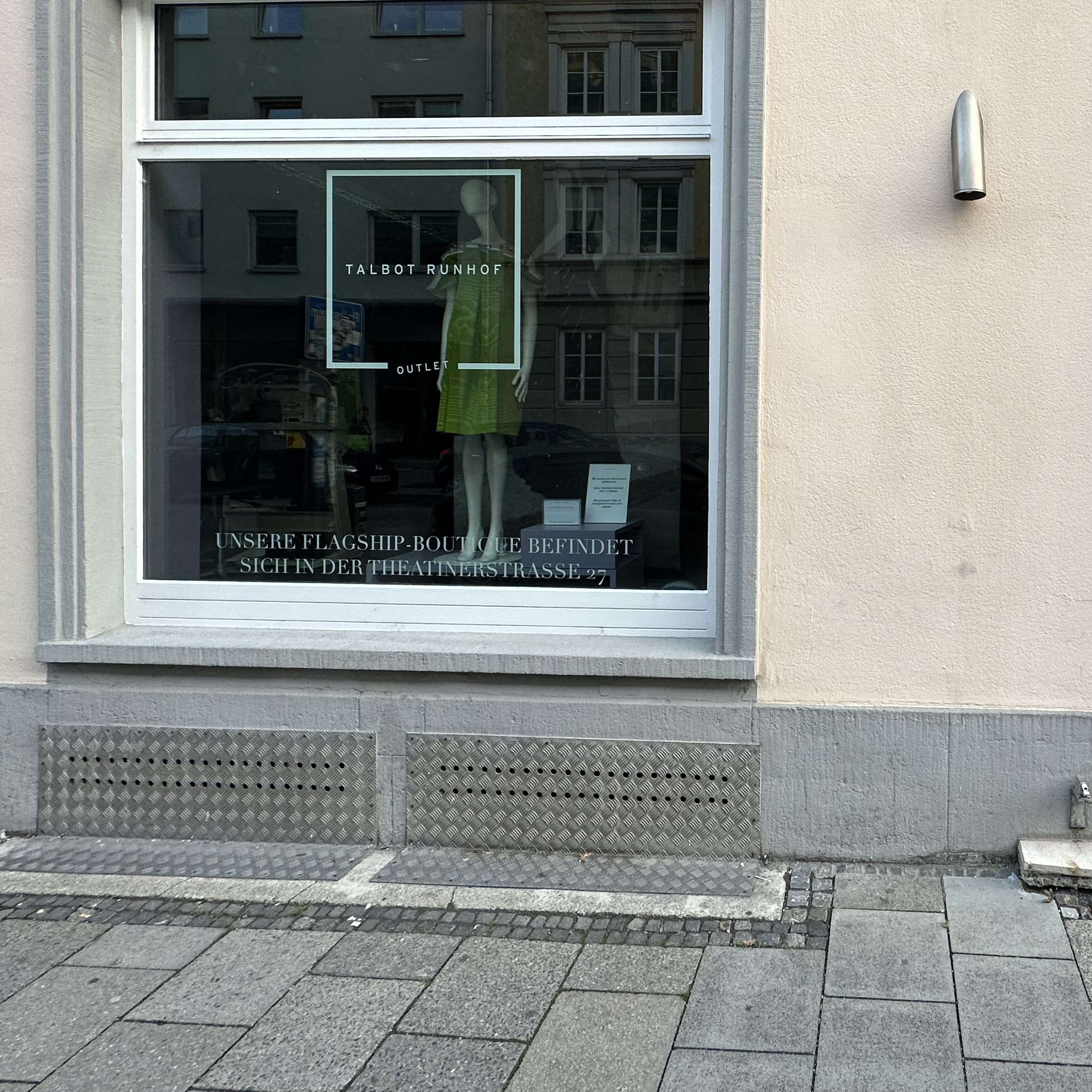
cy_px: 429
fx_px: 785
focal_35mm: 22
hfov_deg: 64.7
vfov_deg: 68.8
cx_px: 840
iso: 64
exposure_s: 1/99
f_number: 2.2
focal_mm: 2.22
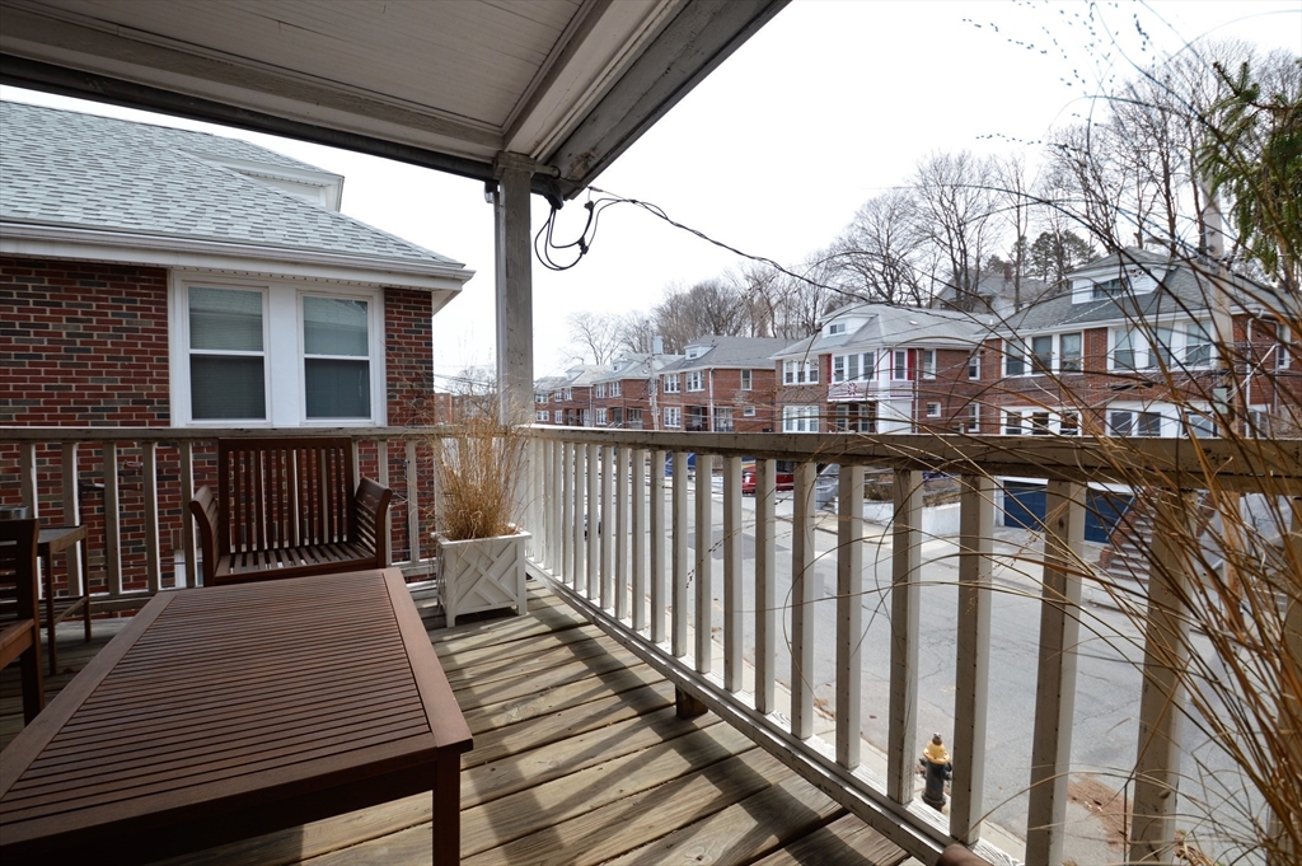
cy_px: 433
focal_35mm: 15
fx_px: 542
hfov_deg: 100.4
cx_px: 651
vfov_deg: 77.2
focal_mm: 10
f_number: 7.1
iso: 100
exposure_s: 1/200
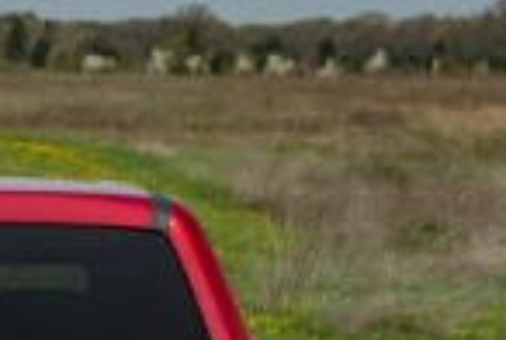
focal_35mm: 175
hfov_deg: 11.5
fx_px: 2465
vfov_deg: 7.6
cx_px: -121
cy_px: 621
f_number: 7.1
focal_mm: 32
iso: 200
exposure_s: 1/250
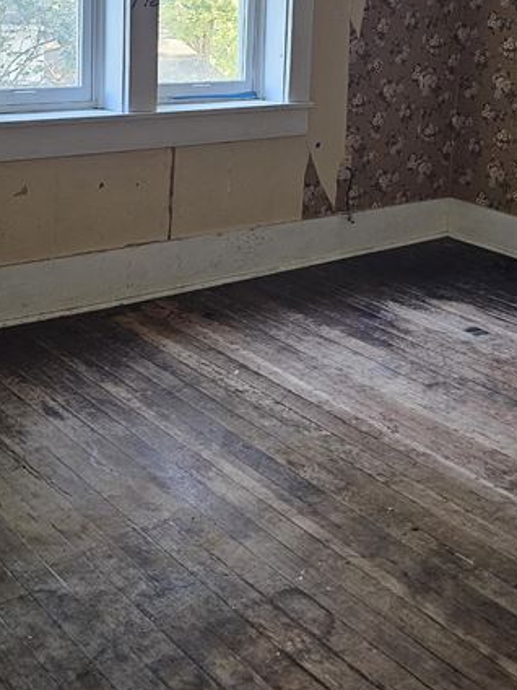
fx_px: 1036
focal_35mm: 52
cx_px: 345
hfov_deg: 27.9
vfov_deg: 35.6
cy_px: 139
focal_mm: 6.3
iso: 500
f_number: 1.7
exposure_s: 1/24
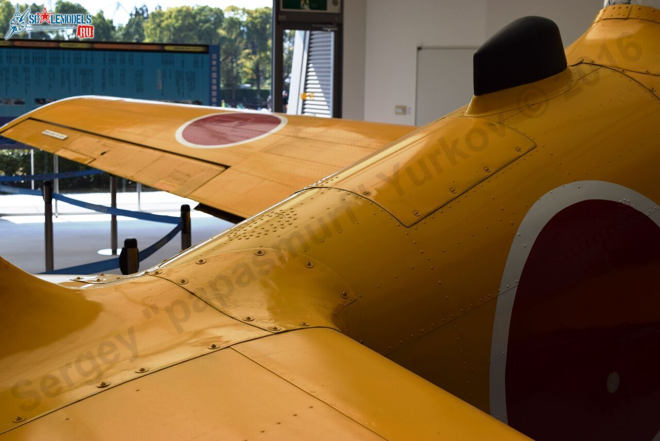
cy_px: 220
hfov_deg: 35.0
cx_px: 330
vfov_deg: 23.8
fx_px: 1045
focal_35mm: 57
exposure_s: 1/250
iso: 250
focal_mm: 38
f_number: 8
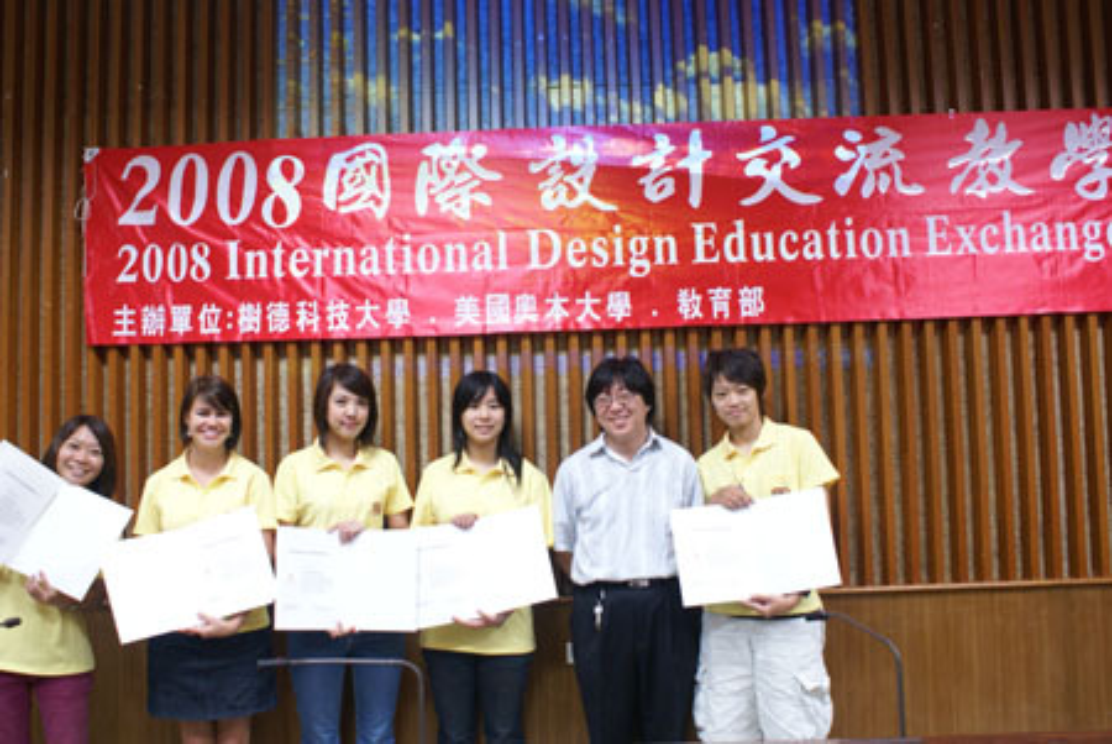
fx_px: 928
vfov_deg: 43.7
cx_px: 556
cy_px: 372
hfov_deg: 61.9
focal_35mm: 30
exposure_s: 1/30
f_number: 4
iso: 400
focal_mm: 20
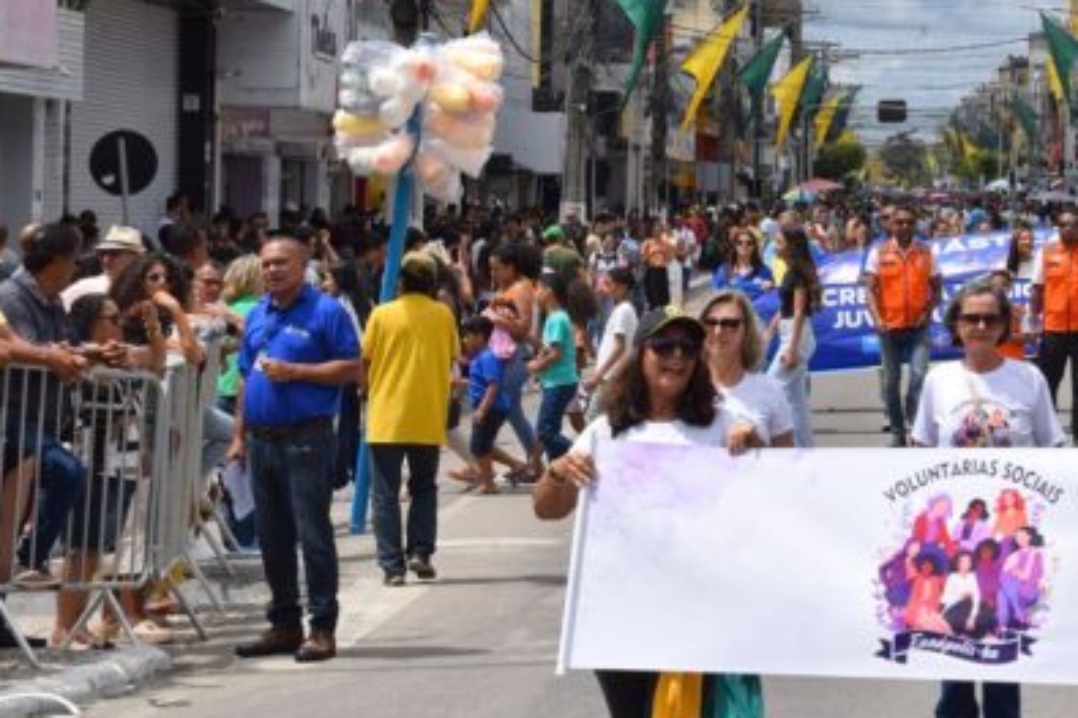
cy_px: 119
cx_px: 933
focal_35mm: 141
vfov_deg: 9.7
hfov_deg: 14.4
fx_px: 4220
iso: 200
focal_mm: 50
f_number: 11
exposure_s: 1/500
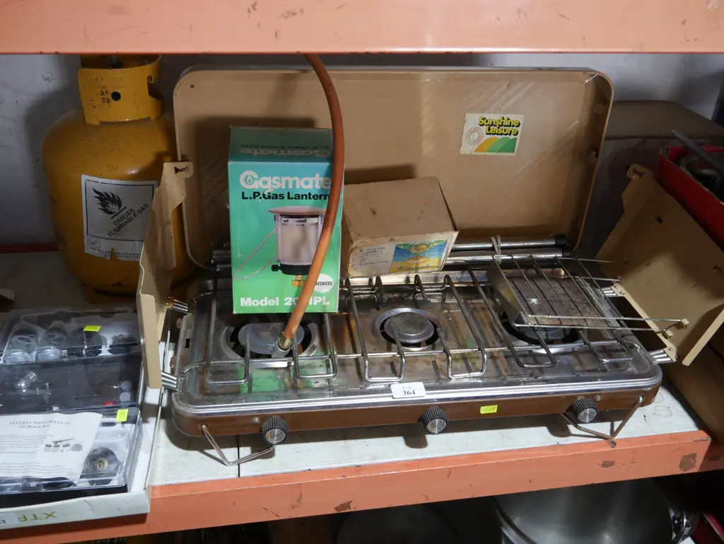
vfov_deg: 44.2
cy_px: 272
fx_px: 670
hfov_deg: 56.8
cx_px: 362
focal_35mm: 32
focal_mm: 16
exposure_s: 1/60
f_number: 3.6
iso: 500
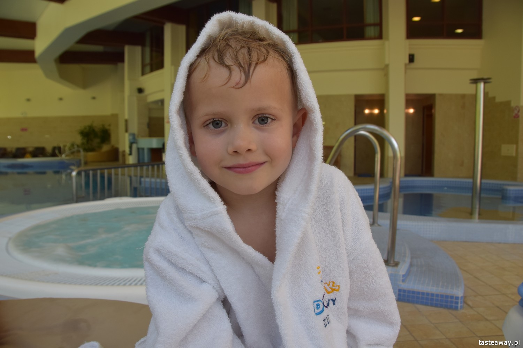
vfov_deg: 47.9
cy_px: 174
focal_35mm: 27
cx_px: 262
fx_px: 392
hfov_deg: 67.4
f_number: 6.3
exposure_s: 1/160
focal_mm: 18
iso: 400
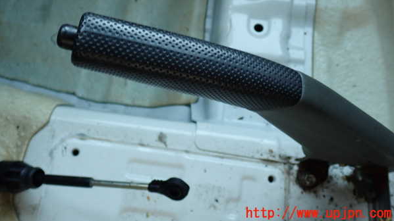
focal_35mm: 35
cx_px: 197
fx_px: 366
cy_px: 74
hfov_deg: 56.6
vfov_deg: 33.4
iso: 200
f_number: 2.4
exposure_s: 1/50
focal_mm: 5.79
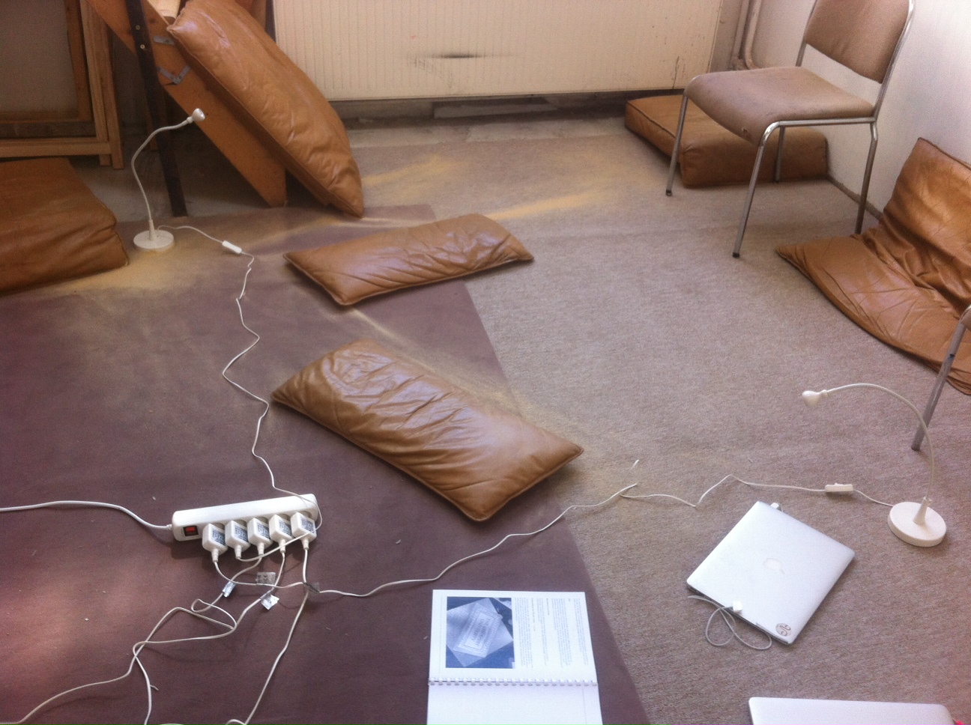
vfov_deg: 40.6
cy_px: 362
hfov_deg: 52.7
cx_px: 486
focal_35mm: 35
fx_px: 980
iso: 100
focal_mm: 3.85
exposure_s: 1/40
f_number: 2.8
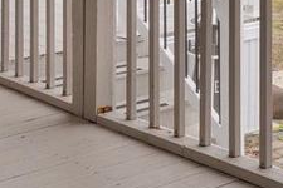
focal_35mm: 101
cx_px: 239
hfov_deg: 20.0
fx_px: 792
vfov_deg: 12.5
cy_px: -135
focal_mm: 10.5
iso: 200
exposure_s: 1/250
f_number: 6.3
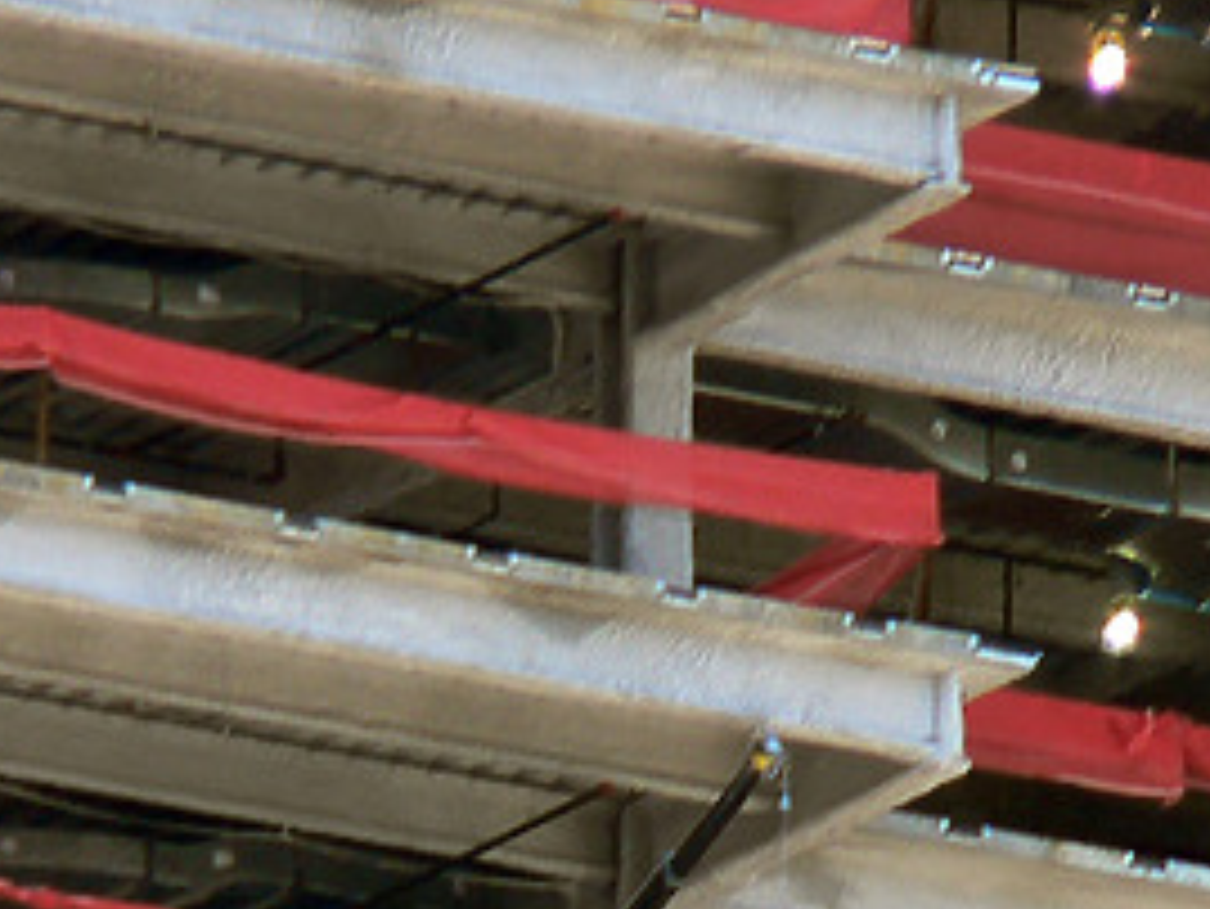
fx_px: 50462
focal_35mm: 1443
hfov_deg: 1.4
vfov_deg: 1.0
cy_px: 1469
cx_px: 661
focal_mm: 72
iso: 80
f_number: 4
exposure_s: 1/125
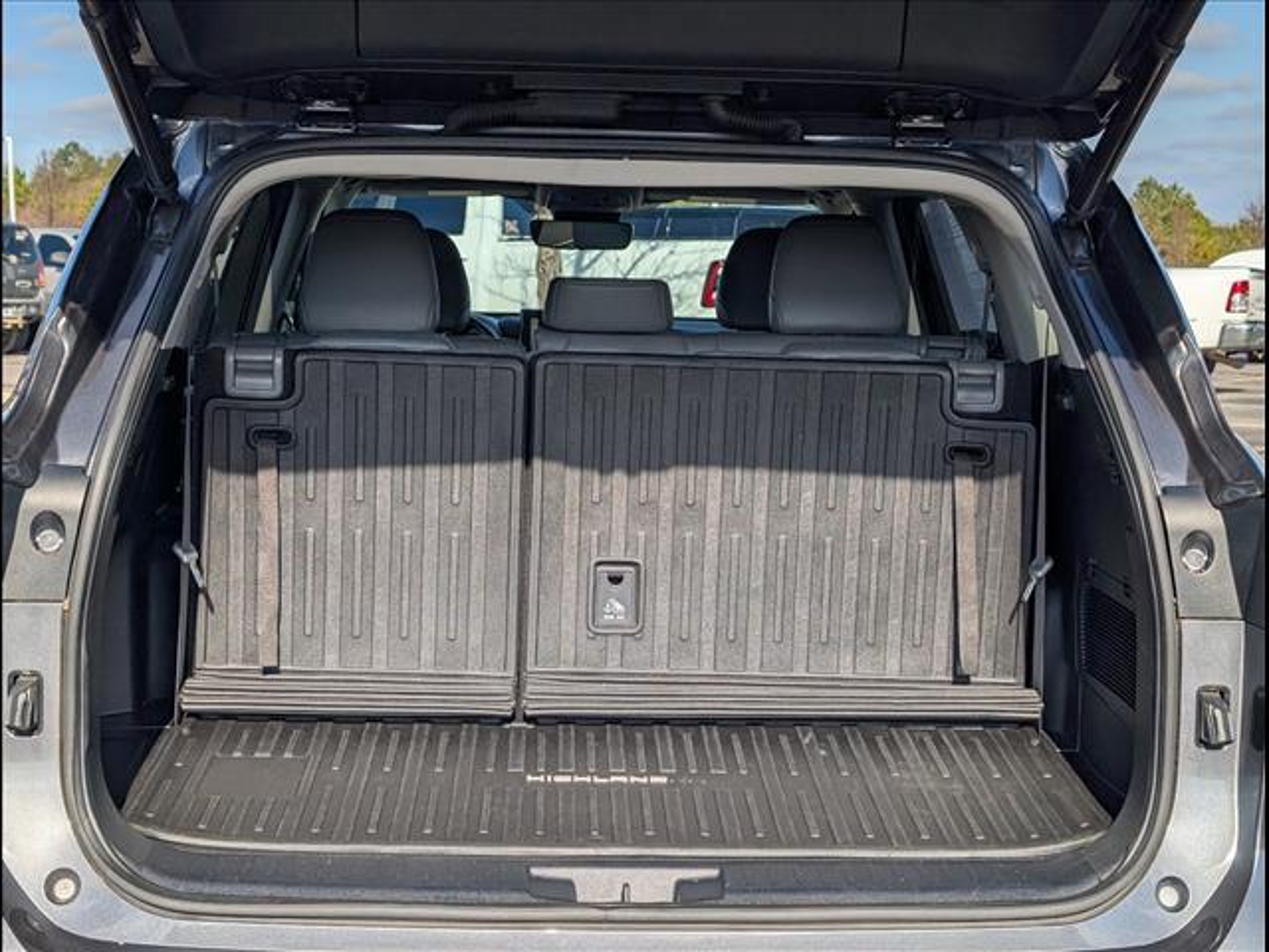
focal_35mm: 49
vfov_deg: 29.7
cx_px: 634
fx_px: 1796
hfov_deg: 38.9
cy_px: 476
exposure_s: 1/1250
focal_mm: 6.9
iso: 20
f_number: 1.68
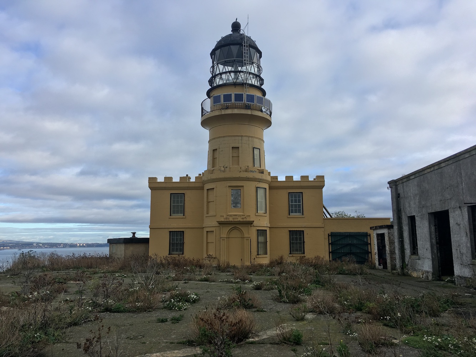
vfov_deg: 48.2
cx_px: 238
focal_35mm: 29
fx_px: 399
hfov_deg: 61.7
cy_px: 178
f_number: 2.2
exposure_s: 1/1026
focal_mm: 4.15
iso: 25
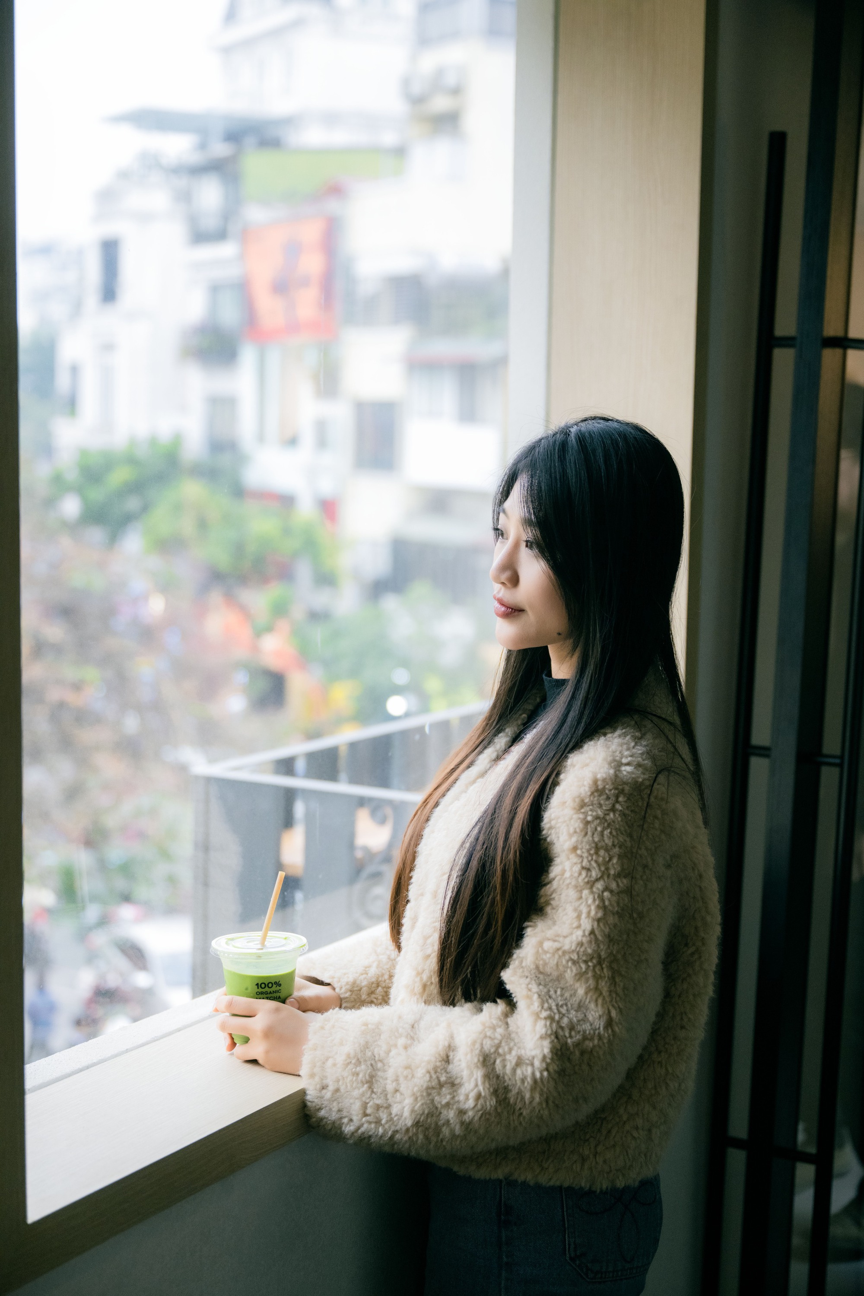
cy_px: 648
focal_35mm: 56
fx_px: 2016
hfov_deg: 24.2
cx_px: 432
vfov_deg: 35.6
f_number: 3.2
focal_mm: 56
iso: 1600
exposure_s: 1/400
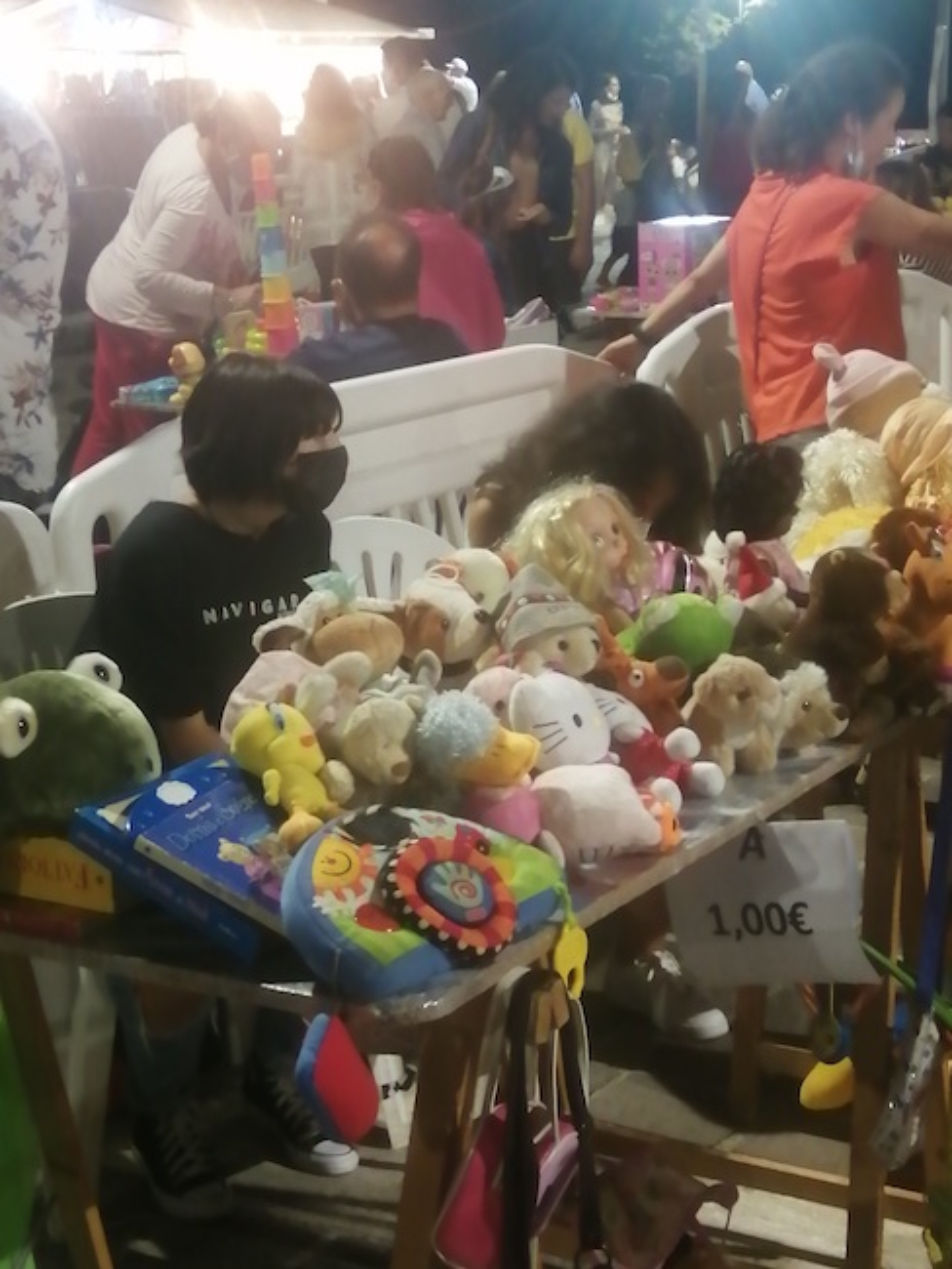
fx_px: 2199
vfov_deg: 32.2
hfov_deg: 24.4
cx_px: 476
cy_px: 634
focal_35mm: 60
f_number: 1.8
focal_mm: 3.6
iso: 640
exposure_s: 1/20
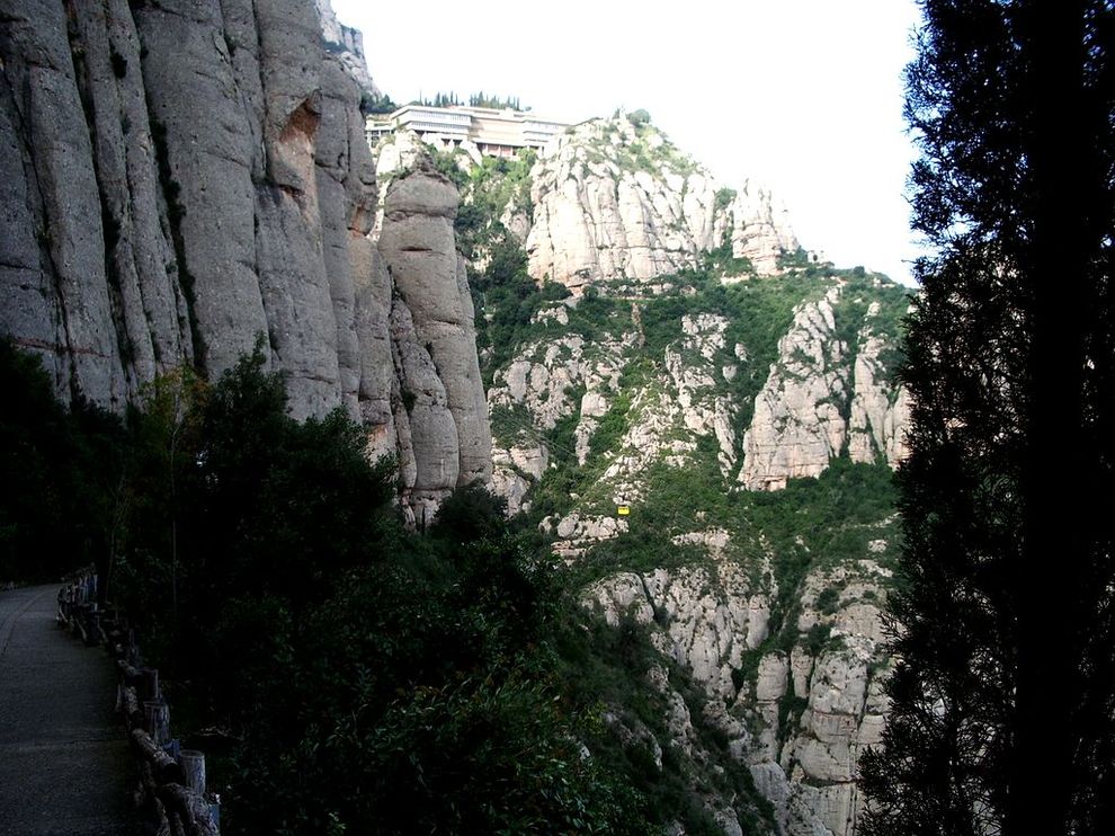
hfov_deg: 52.6
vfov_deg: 40.7
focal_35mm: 35
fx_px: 1127
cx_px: 558
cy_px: 418
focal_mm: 5.8
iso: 50
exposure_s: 1/160
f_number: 4.3
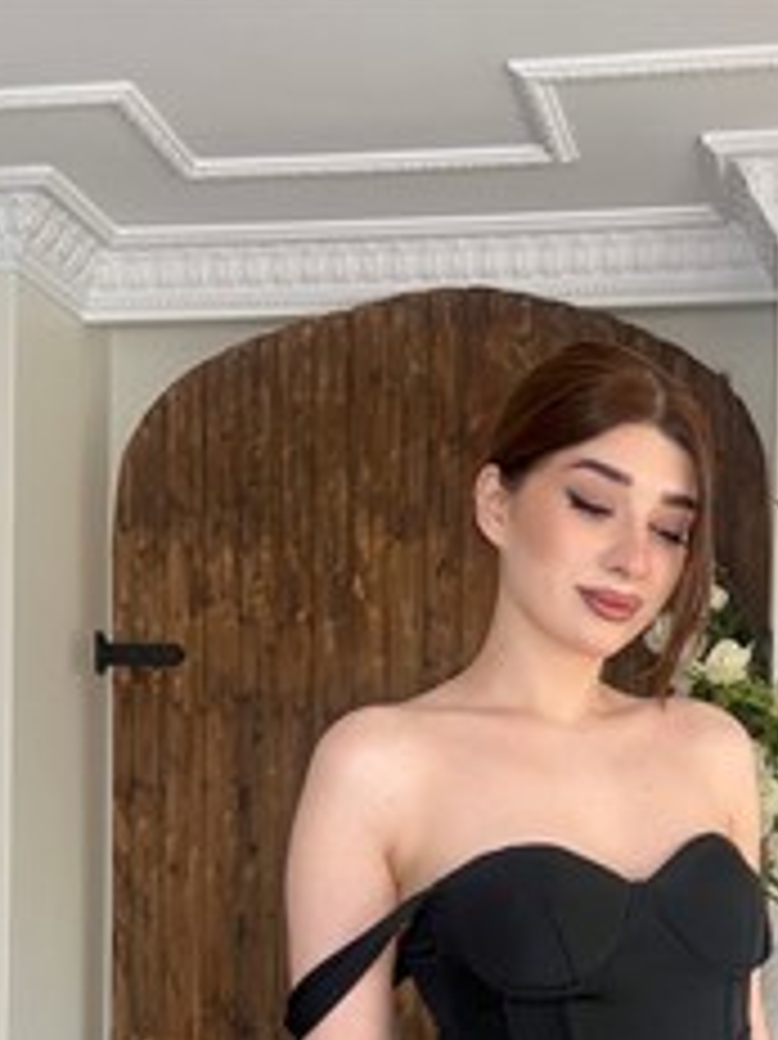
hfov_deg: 27.5
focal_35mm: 52
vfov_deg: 35.2
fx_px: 1560
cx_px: 607
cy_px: 882
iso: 25
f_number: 1.9
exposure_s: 1/100
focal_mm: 2.69
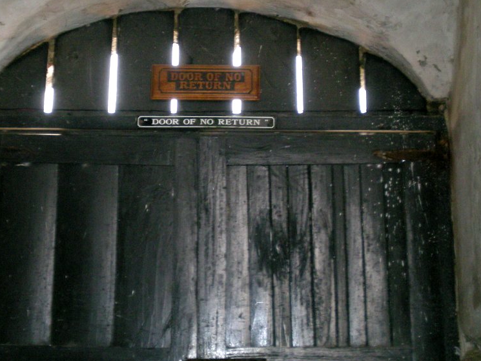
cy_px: 130
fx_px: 1070
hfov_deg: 25.3
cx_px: 204
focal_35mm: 77
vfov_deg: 19.1
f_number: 3.9
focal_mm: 9.3
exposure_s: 1/60
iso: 269
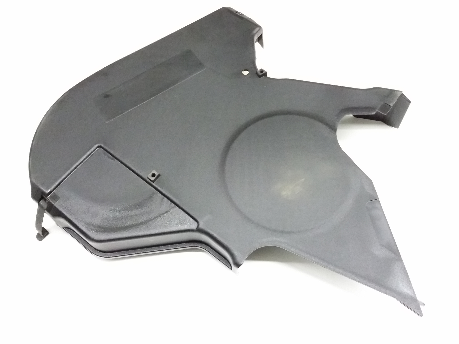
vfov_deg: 44.2
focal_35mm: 32
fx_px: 424
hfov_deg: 56.8
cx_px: 230
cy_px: 172
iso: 640
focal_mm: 3.4
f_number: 2.4
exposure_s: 1/15
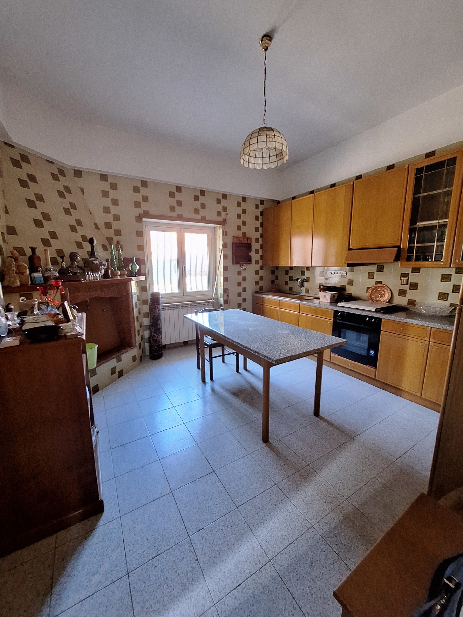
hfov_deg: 89.9
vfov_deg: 106.2
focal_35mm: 13
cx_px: 232
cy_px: 308
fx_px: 232
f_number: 2.2
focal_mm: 1.74
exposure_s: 1/25
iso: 400
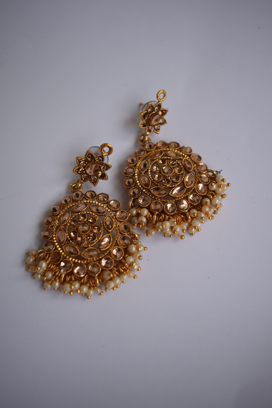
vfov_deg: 53.1
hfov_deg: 36.9
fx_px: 408
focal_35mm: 36
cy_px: 204
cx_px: 136
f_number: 4
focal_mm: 24
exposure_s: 1/1000
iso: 560
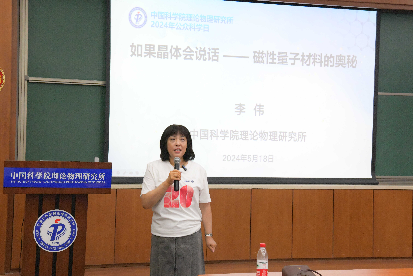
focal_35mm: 61
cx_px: 209
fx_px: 700
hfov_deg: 32.9
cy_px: 137
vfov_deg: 22.3
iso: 18000
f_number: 9
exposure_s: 1/160
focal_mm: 60
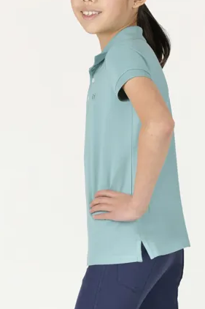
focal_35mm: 222
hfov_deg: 6.2
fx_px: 1898
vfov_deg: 9.2
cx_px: 121
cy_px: 278
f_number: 5.6
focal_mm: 78
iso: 100
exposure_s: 1/200
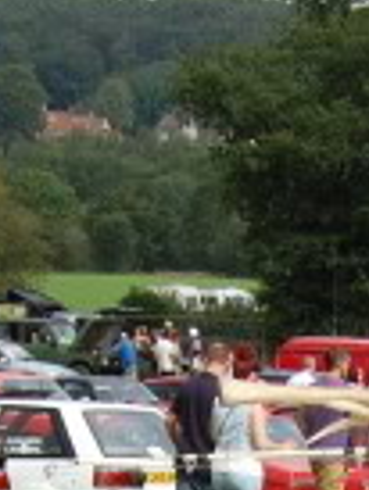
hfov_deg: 8.0
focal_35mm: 185
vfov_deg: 10.0
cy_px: 935
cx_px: 407
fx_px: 2625
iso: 200
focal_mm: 22
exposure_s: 1/320
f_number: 9
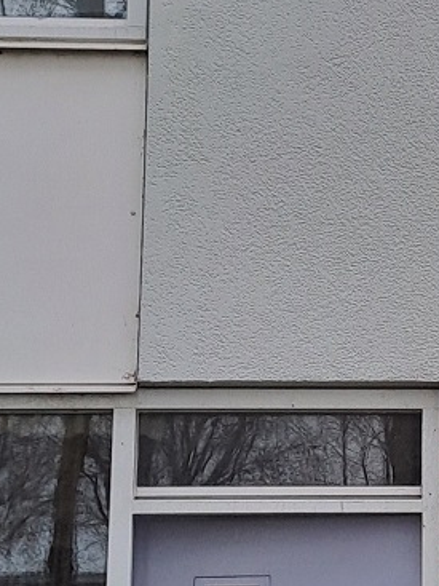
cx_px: 447
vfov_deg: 18.0
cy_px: 311
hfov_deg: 13.4
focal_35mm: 109
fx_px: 1844
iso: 32
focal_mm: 4.65
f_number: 1.8
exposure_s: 1/108
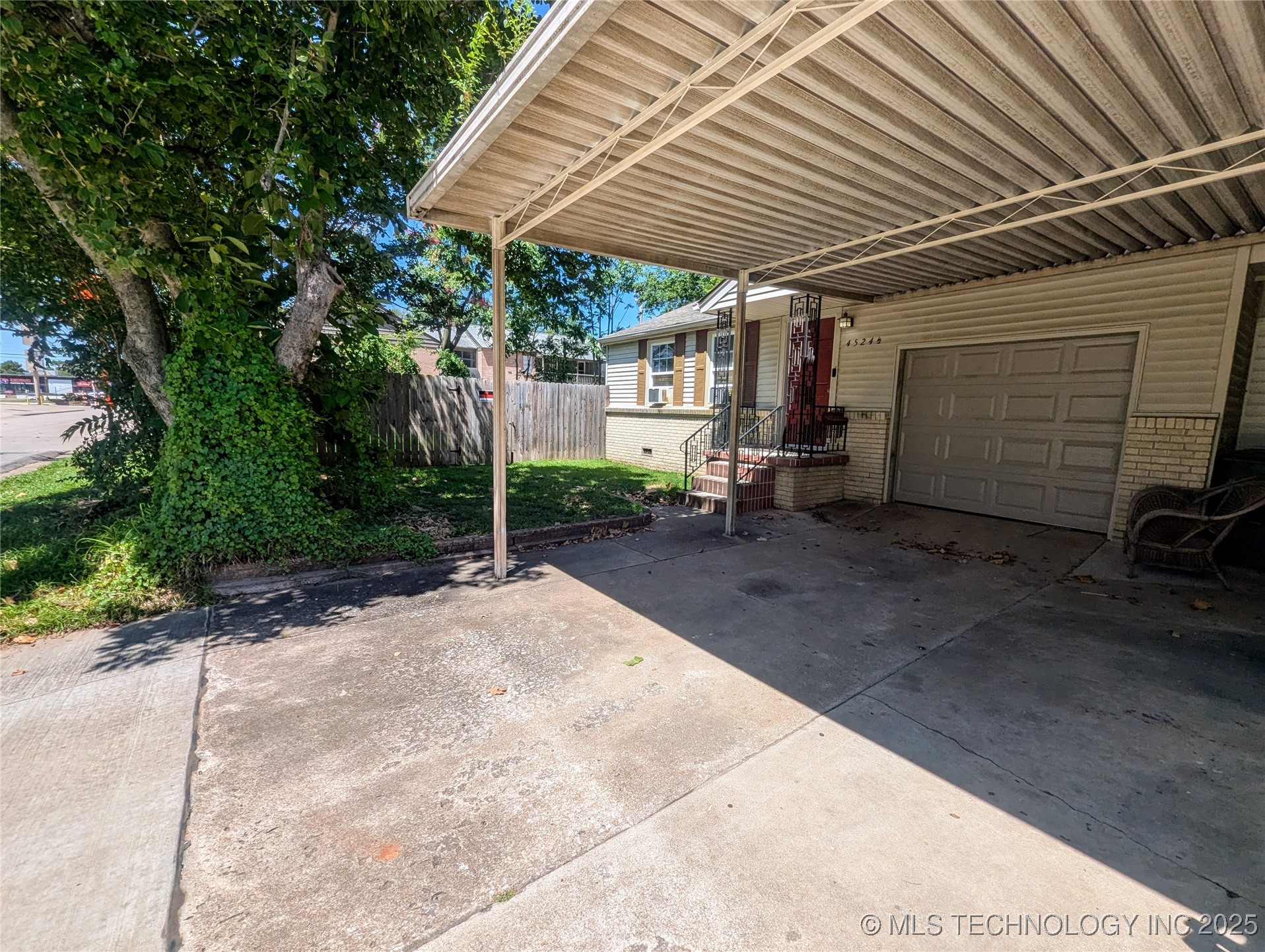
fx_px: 476
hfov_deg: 106.1
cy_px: 476
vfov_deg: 90.0
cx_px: 632
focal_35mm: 13
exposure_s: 1/831
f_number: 2.2
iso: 44
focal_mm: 1.95
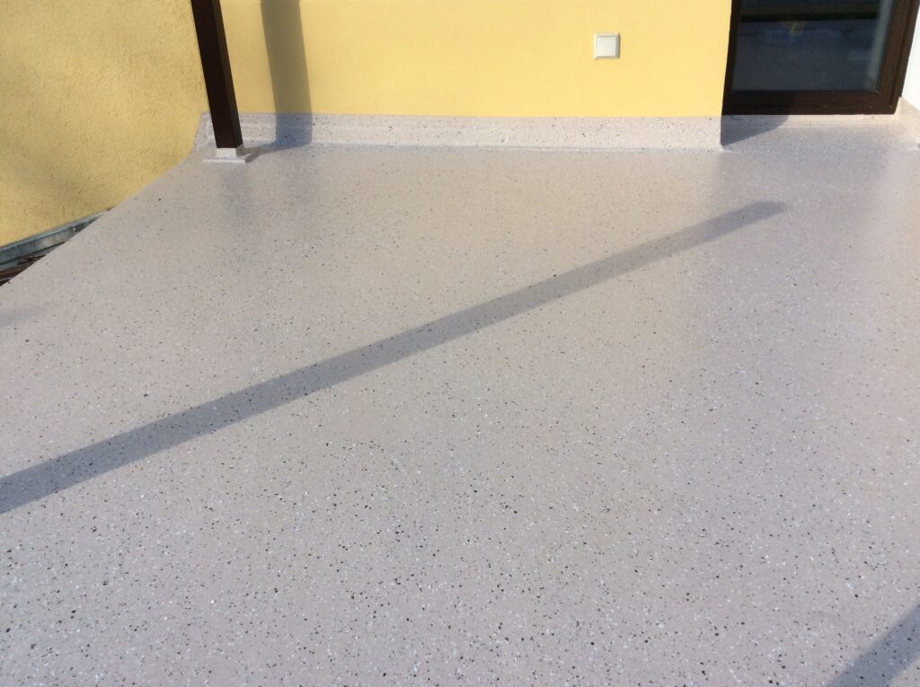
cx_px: 460
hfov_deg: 56.9
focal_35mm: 32
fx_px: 849
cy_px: 344
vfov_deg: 44.1
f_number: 2.4
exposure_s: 1/894
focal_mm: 3.3
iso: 32
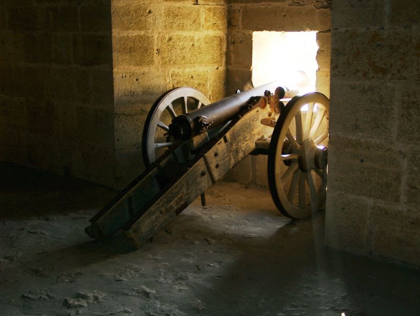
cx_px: 214
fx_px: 583
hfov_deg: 39.6
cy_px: 157
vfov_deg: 30.3
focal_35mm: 48
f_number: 2
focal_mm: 9.82
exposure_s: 1/30
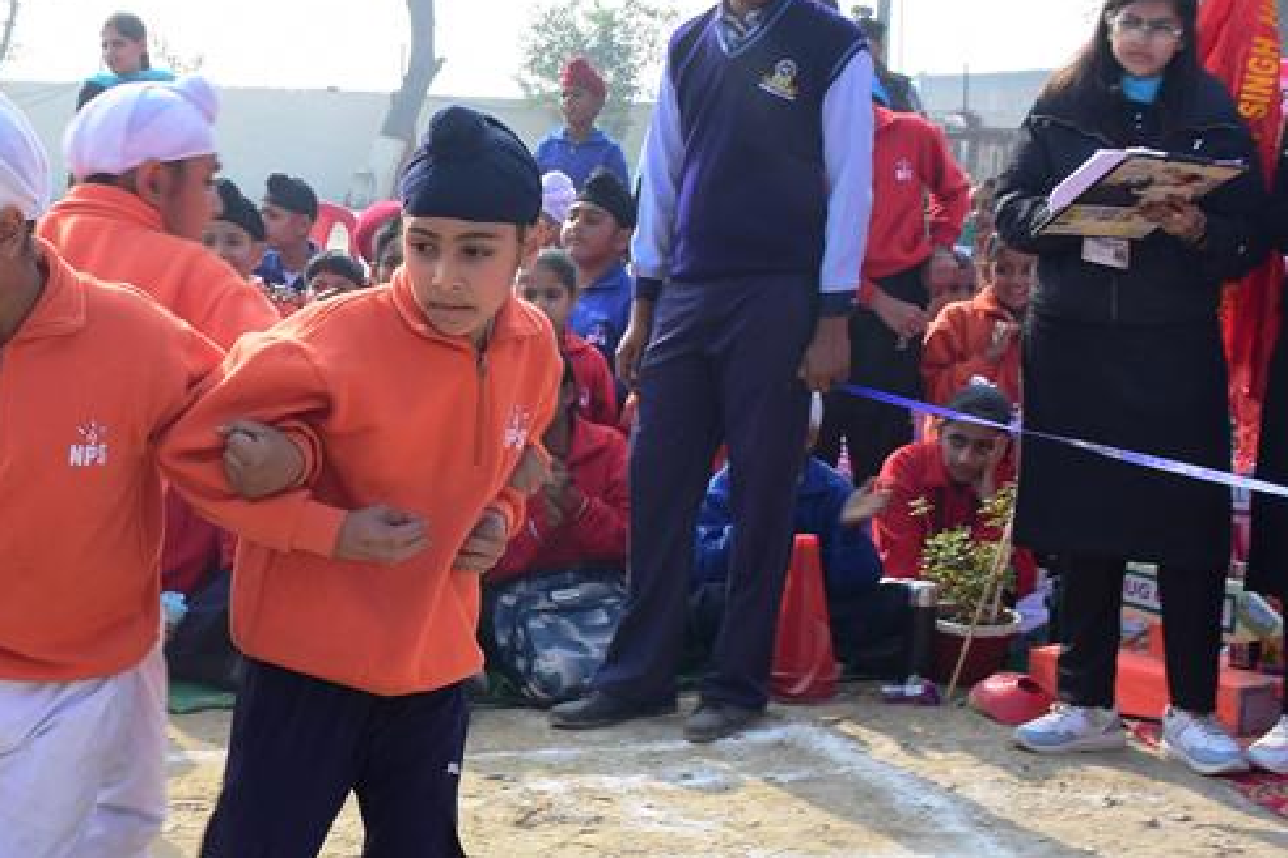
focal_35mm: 75
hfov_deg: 26.3
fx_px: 2683
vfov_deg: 18.2
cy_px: 459
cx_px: 202
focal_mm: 24
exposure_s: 1/125
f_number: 14
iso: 200
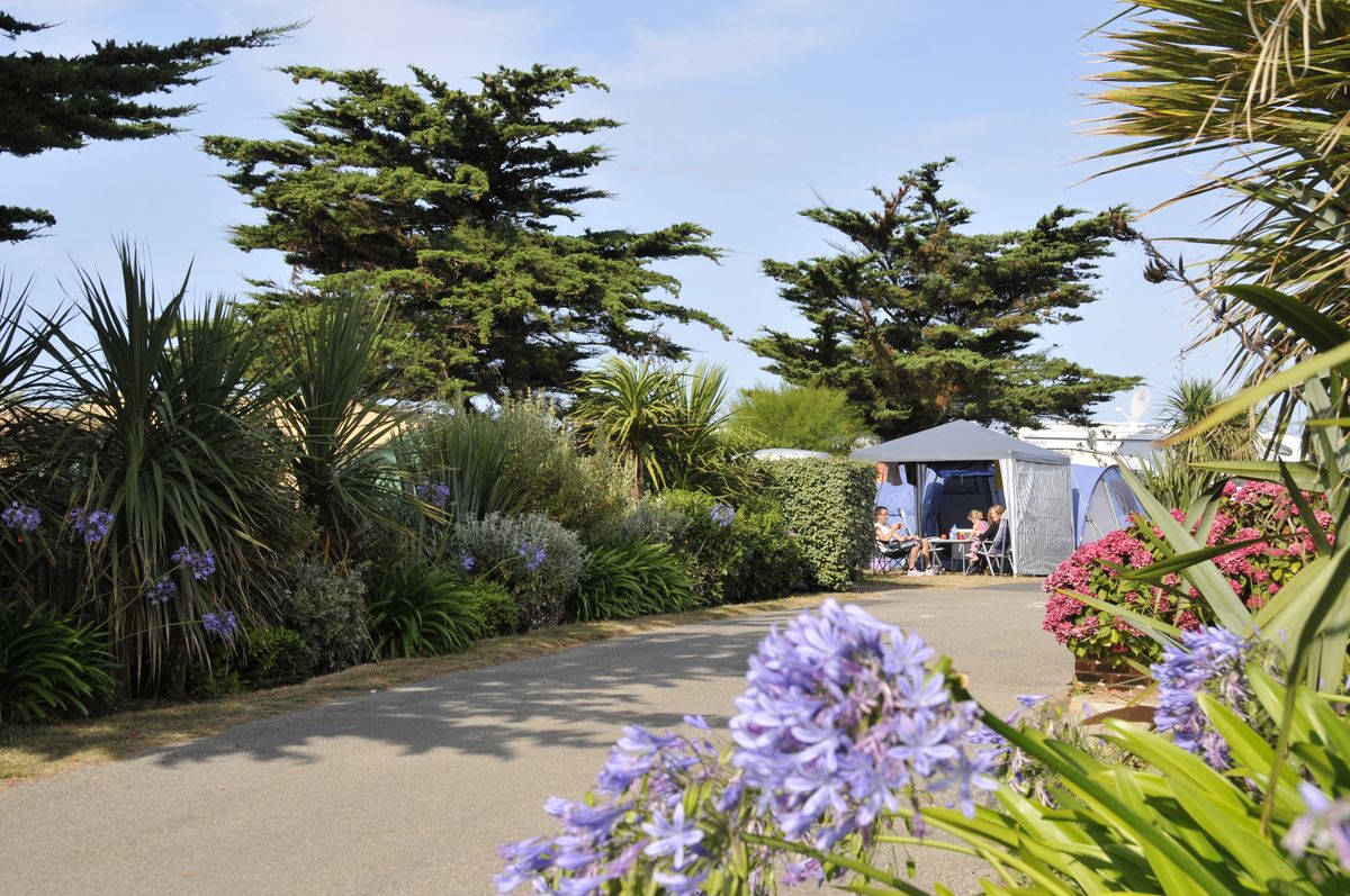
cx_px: 675
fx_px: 1798
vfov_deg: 28.0
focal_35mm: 48
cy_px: 448
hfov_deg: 41.2
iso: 320
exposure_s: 1/400
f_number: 10
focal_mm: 32
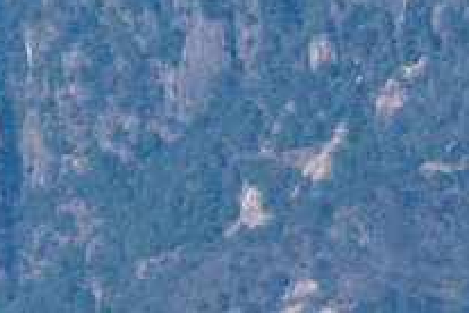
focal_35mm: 989
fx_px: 12883
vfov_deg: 1.4
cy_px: -288
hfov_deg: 2.1
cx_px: -503
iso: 160
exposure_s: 1/200
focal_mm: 200
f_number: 11
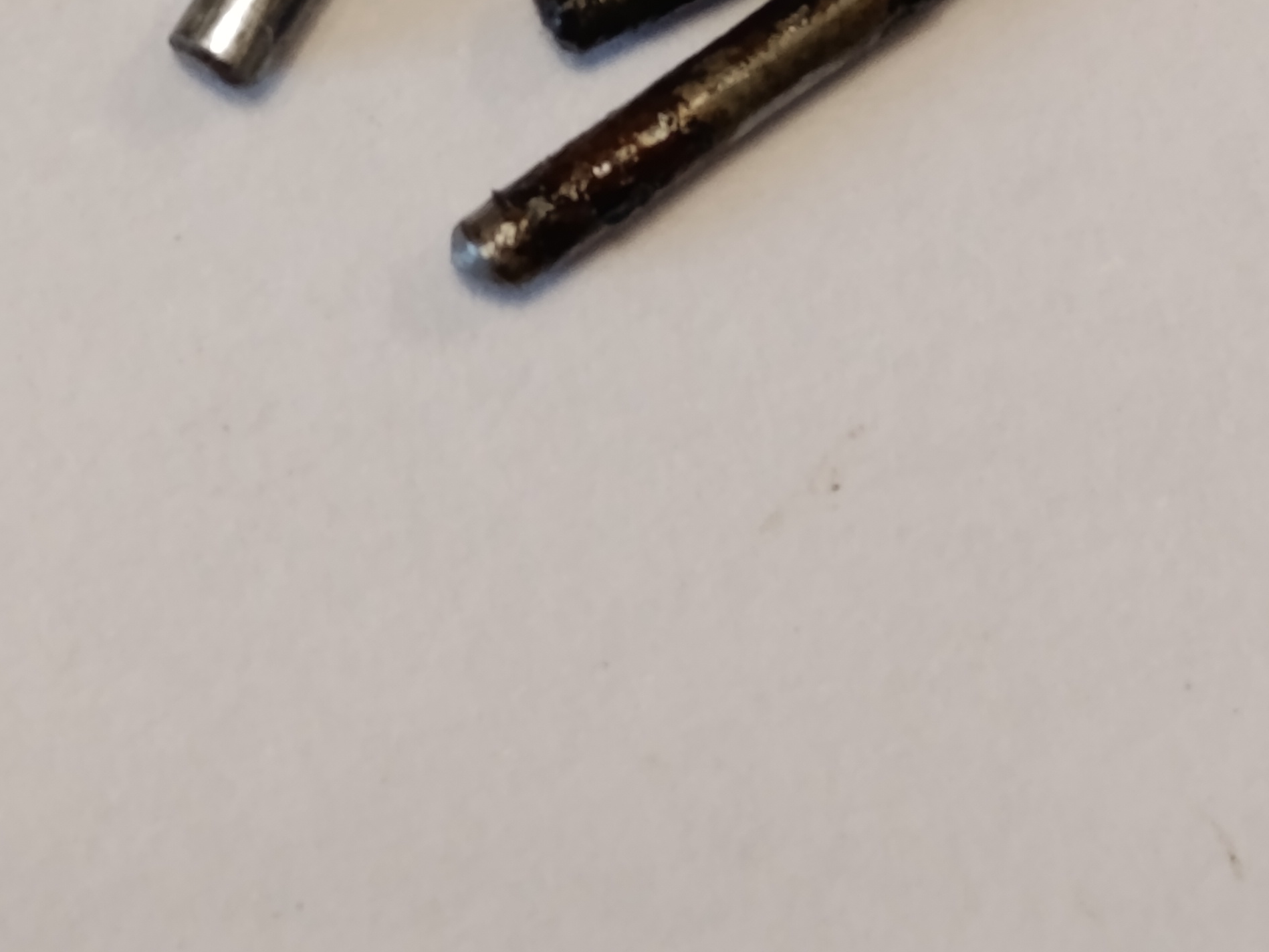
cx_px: 370
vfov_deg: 7.5
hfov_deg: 10.0
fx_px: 7259
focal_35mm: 198
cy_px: -4
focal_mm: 6.14
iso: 500
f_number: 1.6
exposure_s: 1/100
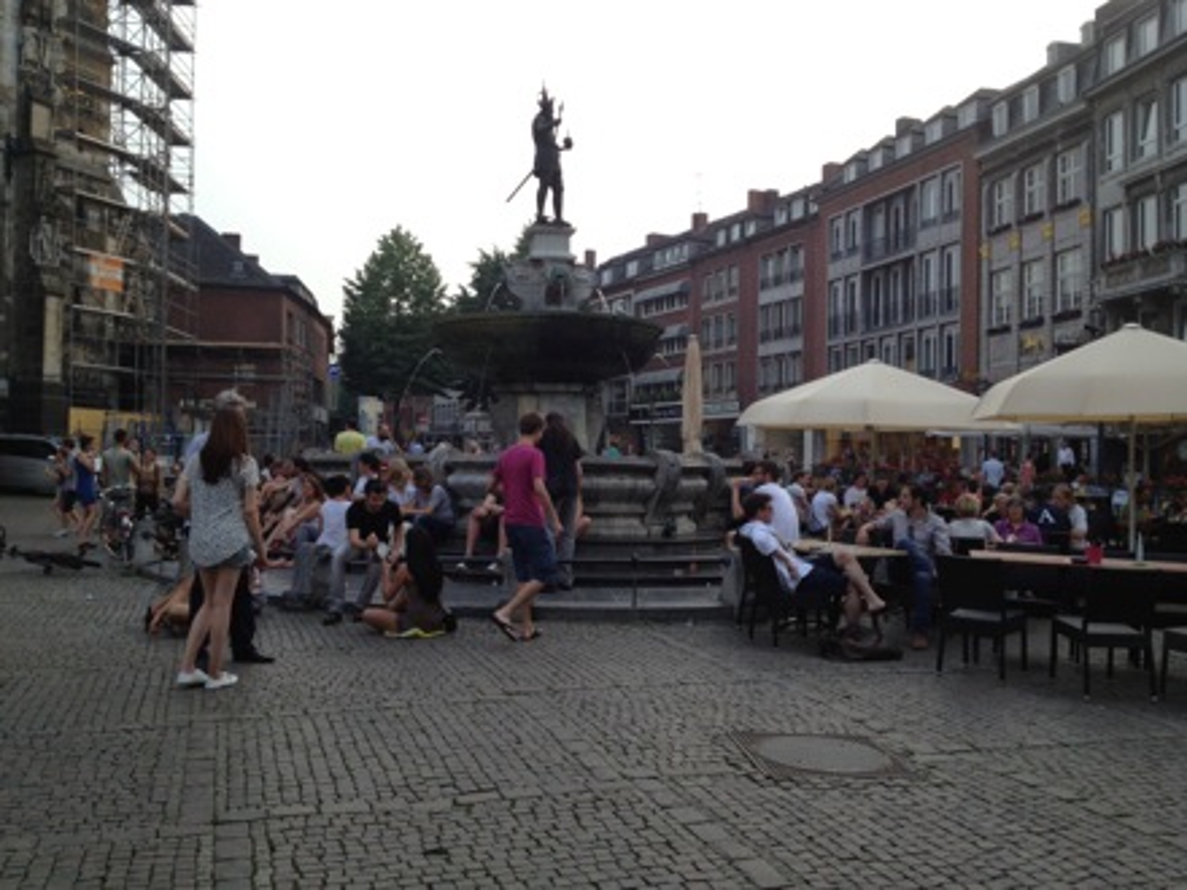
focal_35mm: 35
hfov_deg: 52.6
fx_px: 1200
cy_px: 445
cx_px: 594
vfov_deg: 40.7
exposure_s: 1/326
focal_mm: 4.28
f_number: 2.4
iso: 50
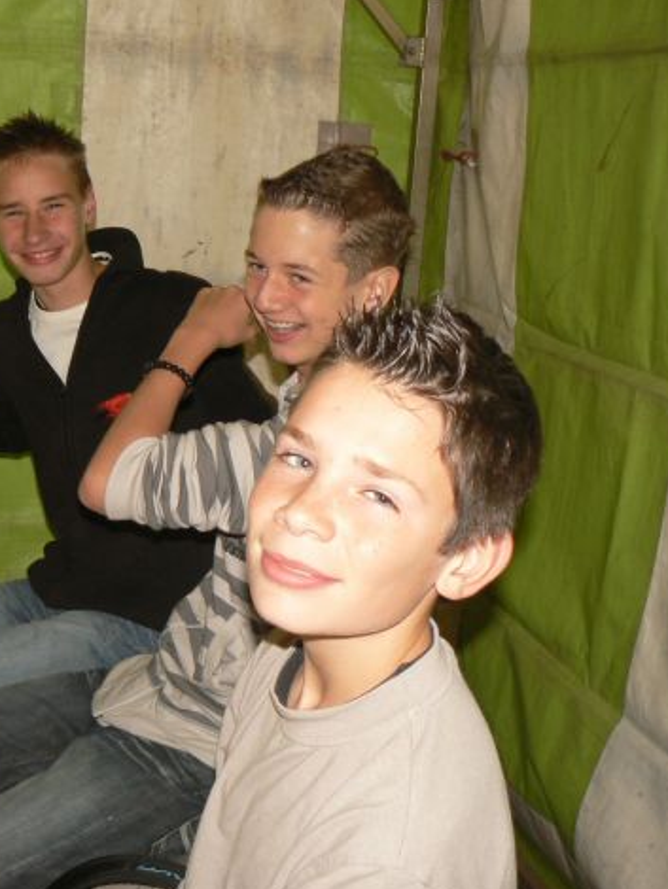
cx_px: 182
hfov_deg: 29.3
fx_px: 1260
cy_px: 446
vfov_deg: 38.9
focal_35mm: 49
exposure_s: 1/30
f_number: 2.8
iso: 100
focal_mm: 6
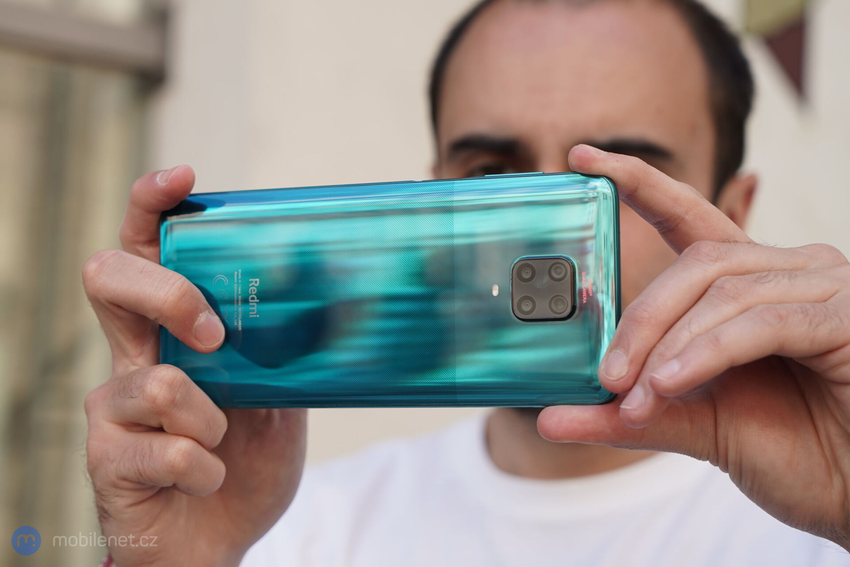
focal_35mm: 56
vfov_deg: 24.2
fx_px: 1322
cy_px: 284
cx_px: 425
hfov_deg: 35.6
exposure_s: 1/160
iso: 160
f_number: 5
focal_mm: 56
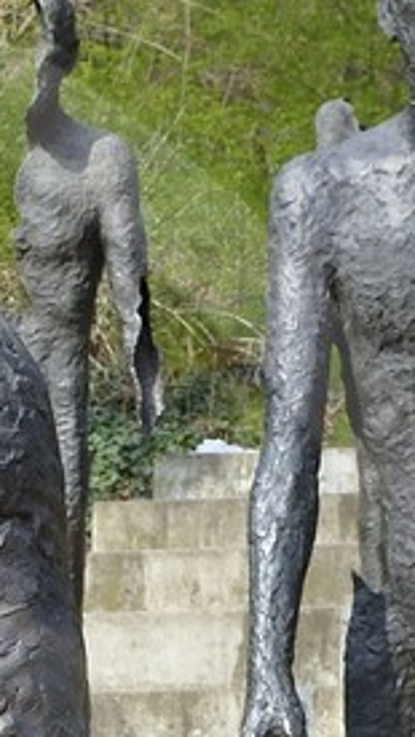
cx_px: -501
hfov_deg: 6.2
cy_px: 1032
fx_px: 3692
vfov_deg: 11.0
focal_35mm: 189
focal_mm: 31
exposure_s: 1/200
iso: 400
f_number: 11
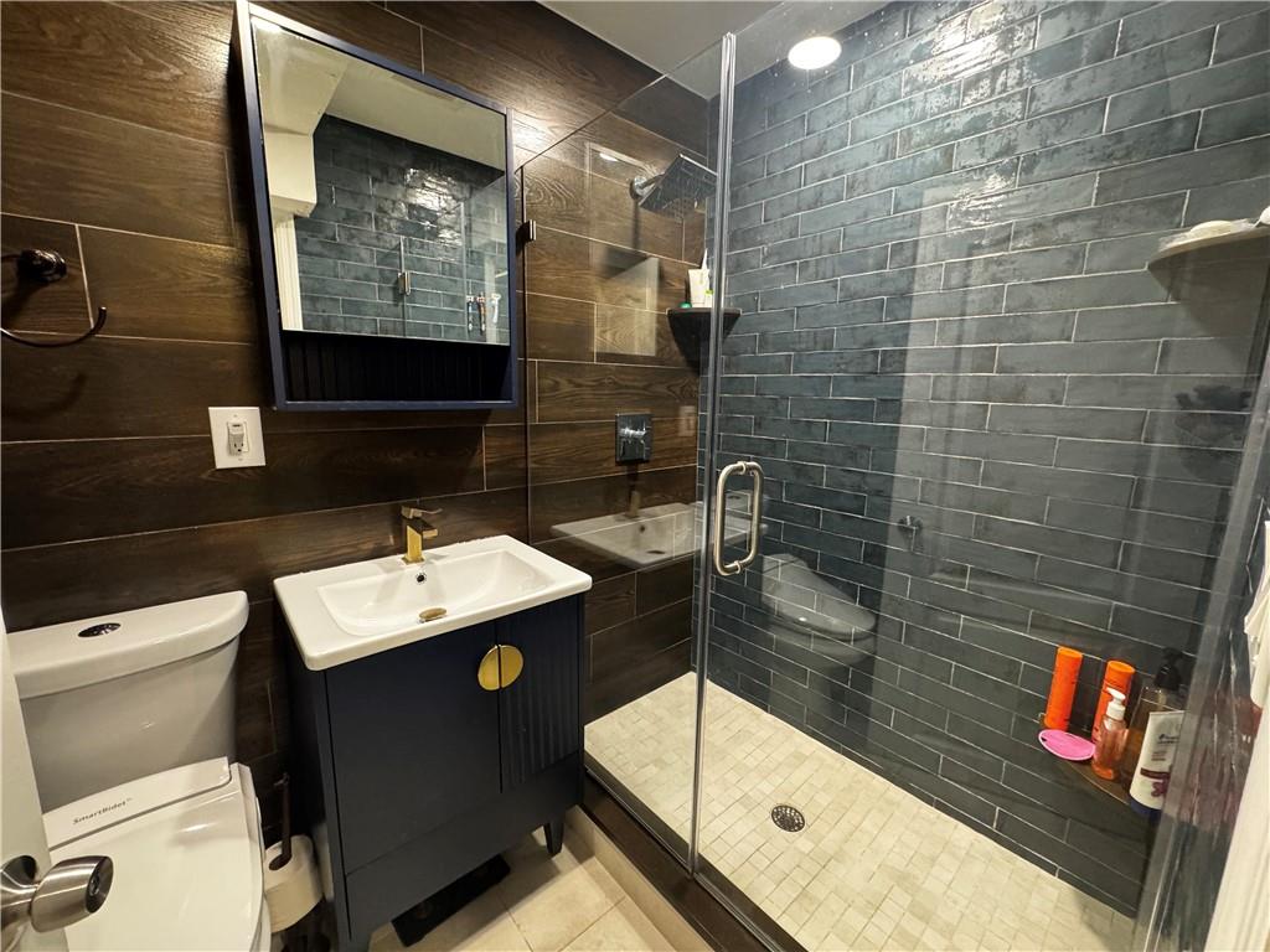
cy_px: 476
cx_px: 635
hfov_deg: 102.1
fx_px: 514
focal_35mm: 14
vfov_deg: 85.7
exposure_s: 1/60
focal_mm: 2.22
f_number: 2.2
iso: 800
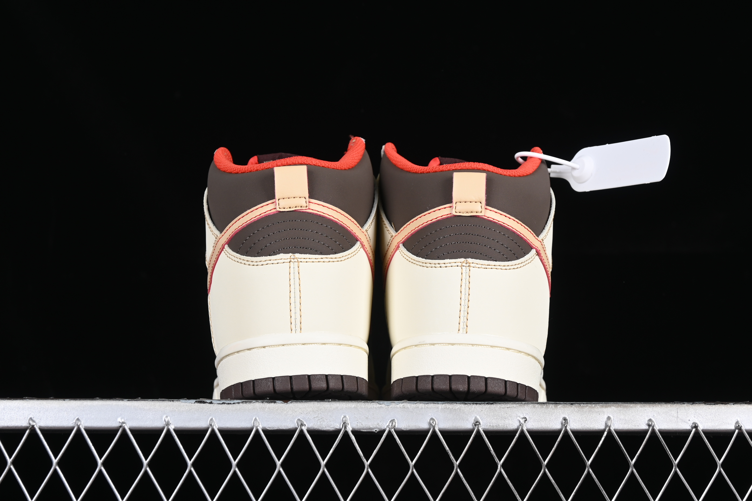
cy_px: 250
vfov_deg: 18.2
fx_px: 1567
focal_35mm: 75
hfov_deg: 27.0
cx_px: 376
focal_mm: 50
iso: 160
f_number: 7.1
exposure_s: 1/60
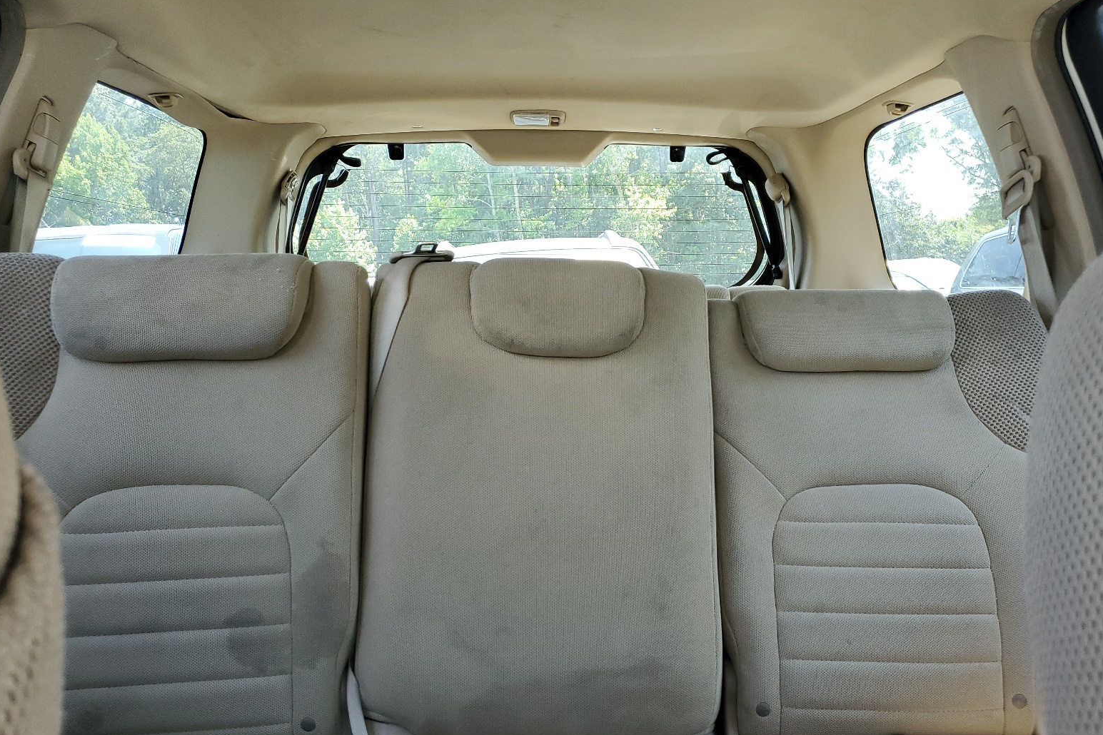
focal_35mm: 28
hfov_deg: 65.5
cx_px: 556
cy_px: 396
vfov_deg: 46.4
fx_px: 858
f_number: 1.5
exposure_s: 1/120
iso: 91
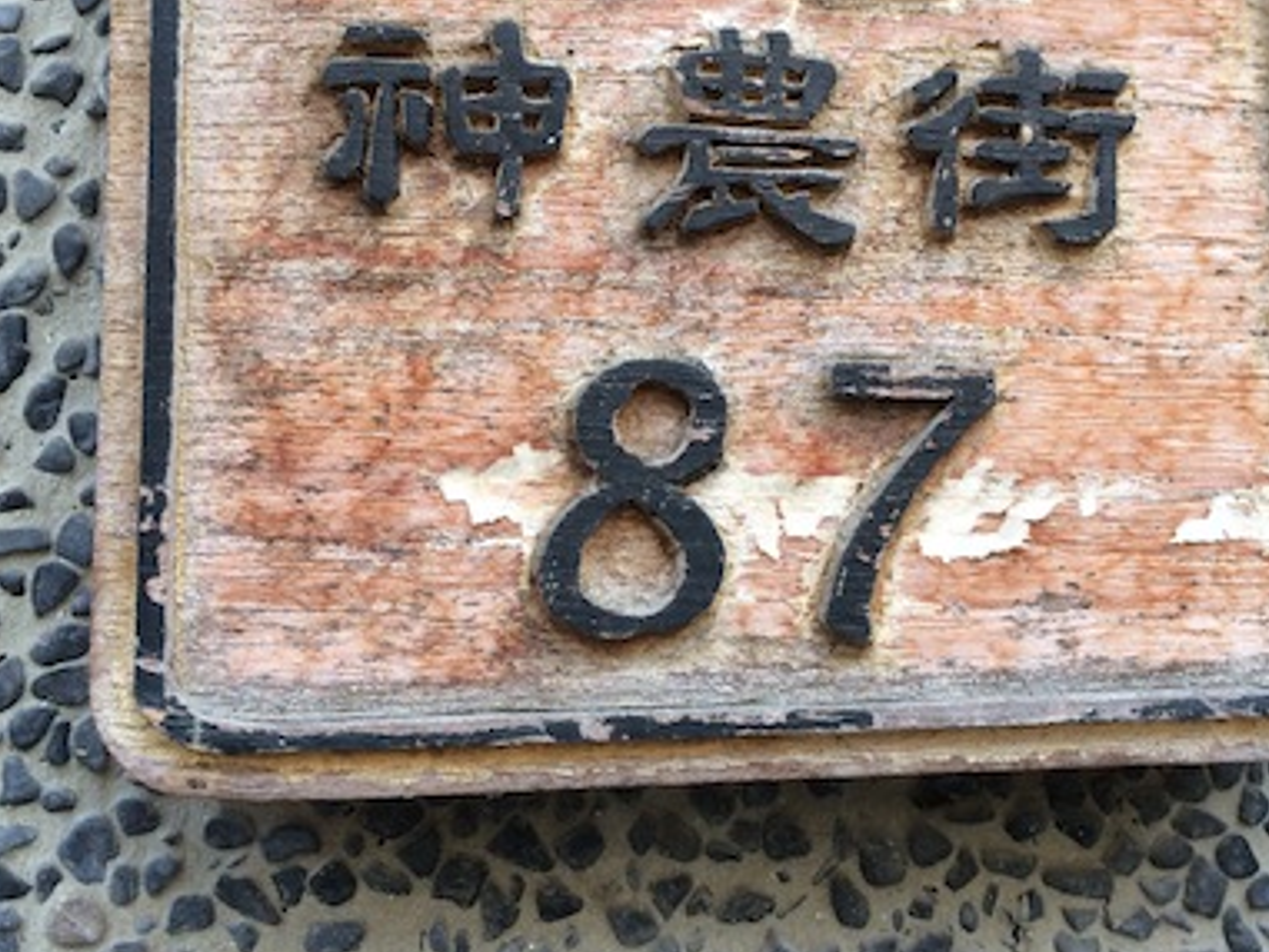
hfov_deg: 44.7
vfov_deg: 34.0
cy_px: 310
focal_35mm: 42
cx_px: 691
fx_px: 1540
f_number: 2.2
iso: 64
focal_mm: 4.12
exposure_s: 1/120
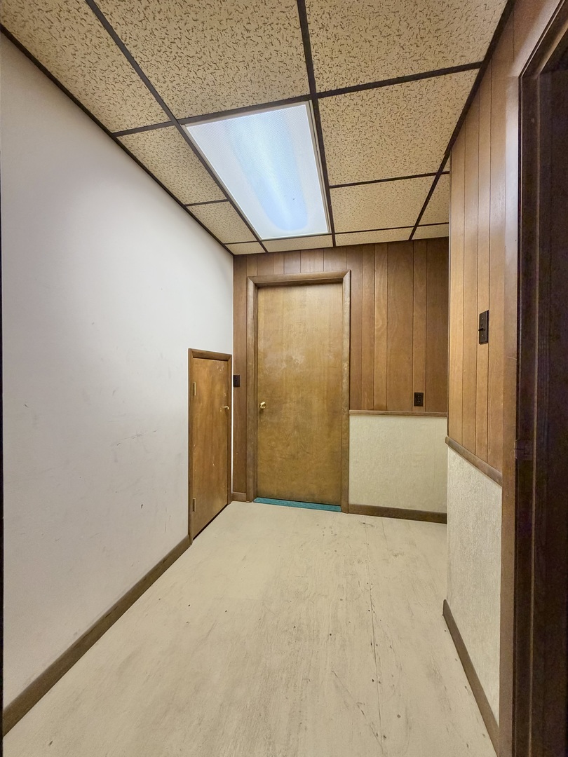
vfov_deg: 102.1
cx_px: 284
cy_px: 378
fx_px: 306
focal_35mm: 14
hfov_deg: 85.7
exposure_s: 1/60
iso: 200
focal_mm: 2.22
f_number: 2.2
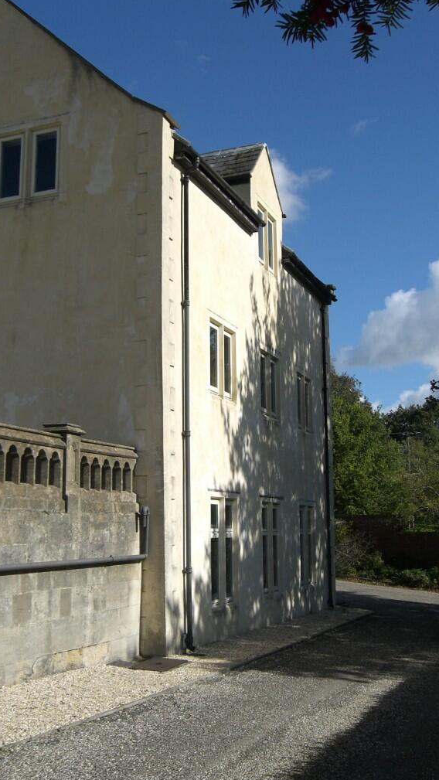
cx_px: 230
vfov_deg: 48.3
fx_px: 869
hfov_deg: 28.4
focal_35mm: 42
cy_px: 388
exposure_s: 1/250
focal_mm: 7.9
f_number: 8
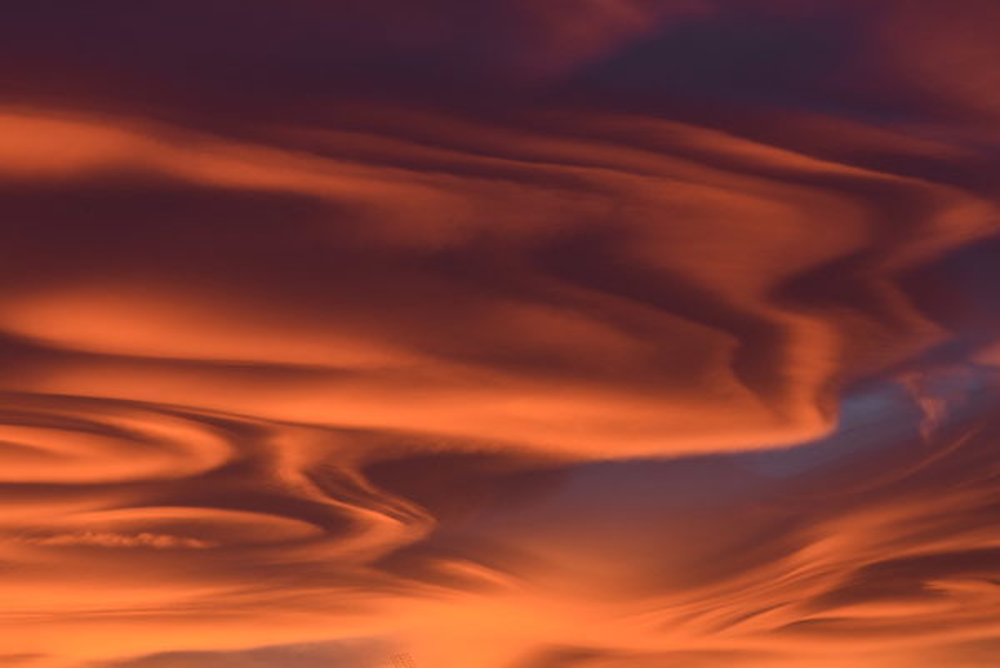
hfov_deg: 13.0
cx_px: 500
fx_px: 4378
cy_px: 334
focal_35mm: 158
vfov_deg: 8.7
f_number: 13
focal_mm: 105
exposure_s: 1/6
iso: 200
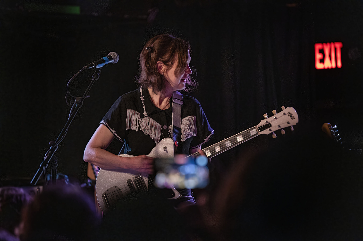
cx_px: 182
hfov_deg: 10.3
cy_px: 120
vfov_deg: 6.9
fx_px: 2015
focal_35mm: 200
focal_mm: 200
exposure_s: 1/125
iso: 3200
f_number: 2.8
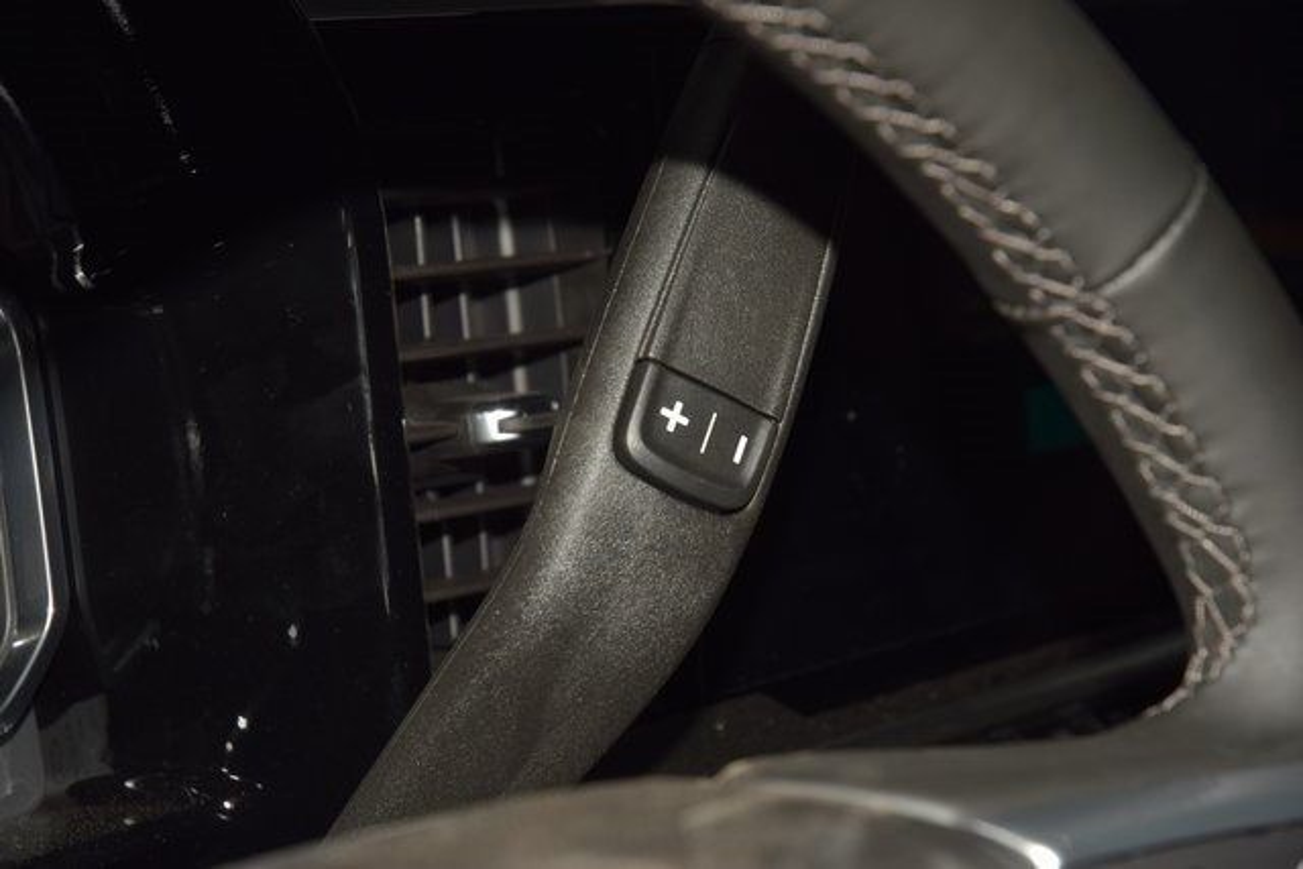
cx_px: 652
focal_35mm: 105
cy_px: 434
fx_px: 3801
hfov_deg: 19.5
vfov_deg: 13.0
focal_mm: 70
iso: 100
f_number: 8
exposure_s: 1/125
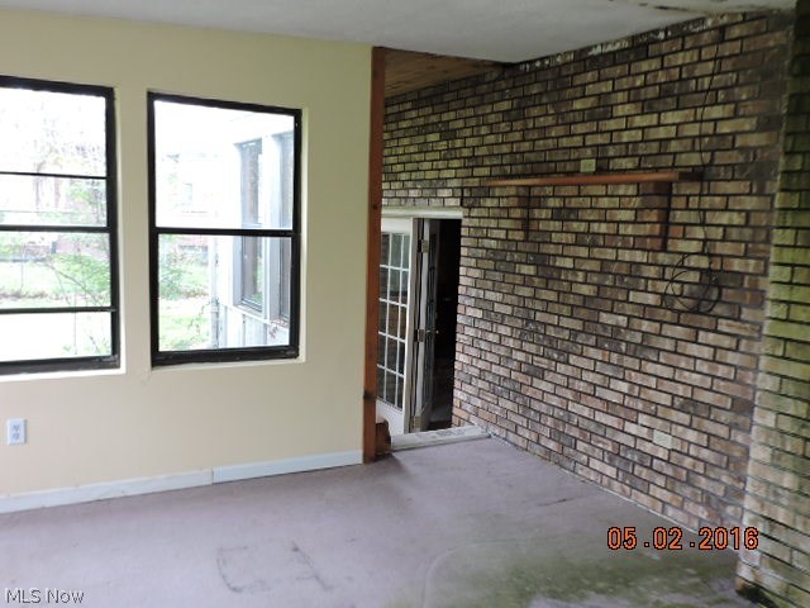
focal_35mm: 30
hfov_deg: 60.0
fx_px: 702
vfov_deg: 46.8
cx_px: 405
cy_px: 304
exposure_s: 1/30
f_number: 3.1
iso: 320
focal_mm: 5.4
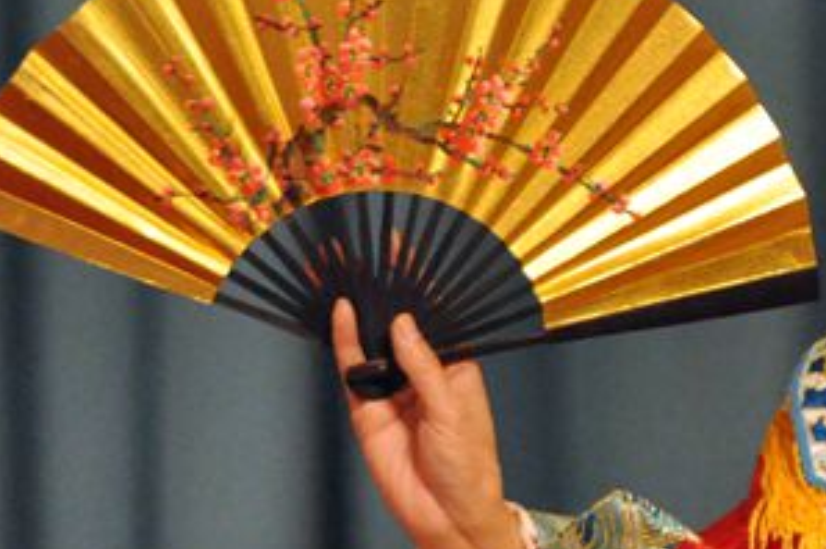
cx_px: 868
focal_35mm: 955
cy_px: 176
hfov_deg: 2.2
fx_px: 21888
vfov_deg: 1.4
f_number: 4
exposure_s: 1/1250
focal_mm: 200
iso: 3200
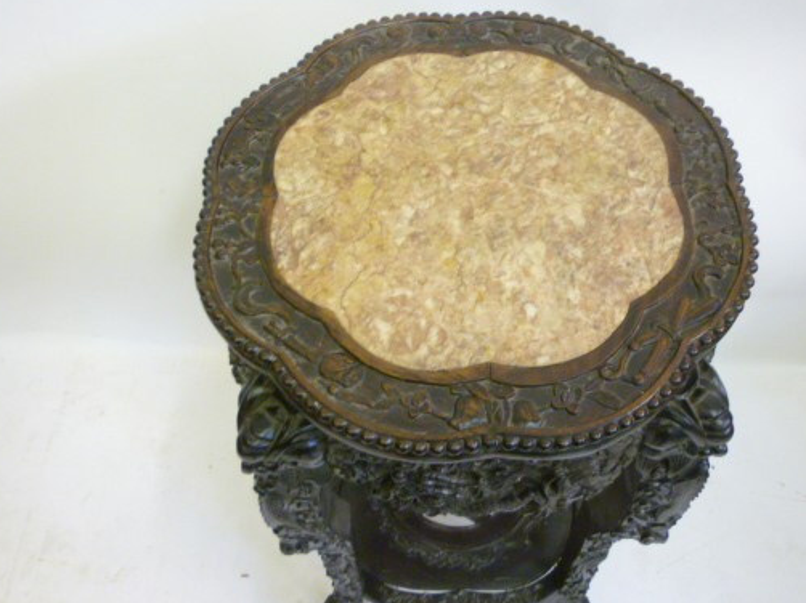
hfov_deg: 50.2
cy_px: 285
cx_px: 413
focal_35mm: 37
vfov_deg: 38.6
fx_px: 861
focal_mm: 5.2
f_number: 3.3
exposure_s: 1/20
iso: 400
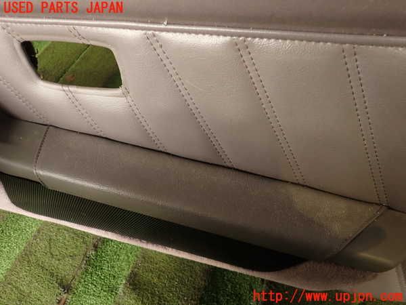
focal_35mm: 25
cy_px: 152
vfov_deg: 54.9
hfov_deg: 69.4
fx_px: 293
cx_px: 203
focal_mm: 4.5
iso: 200
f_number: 2
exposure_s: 1/50
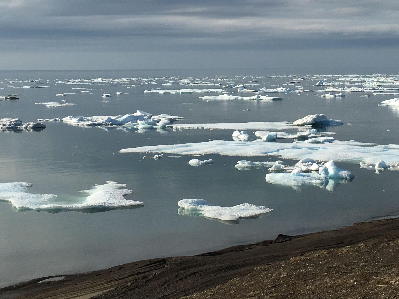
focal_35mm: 73
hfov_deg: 26.7
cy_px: 41
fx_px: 841
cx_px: 215
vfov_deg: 19.8
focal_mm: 4.15
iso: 25
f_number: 2.2
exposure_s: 1/2959
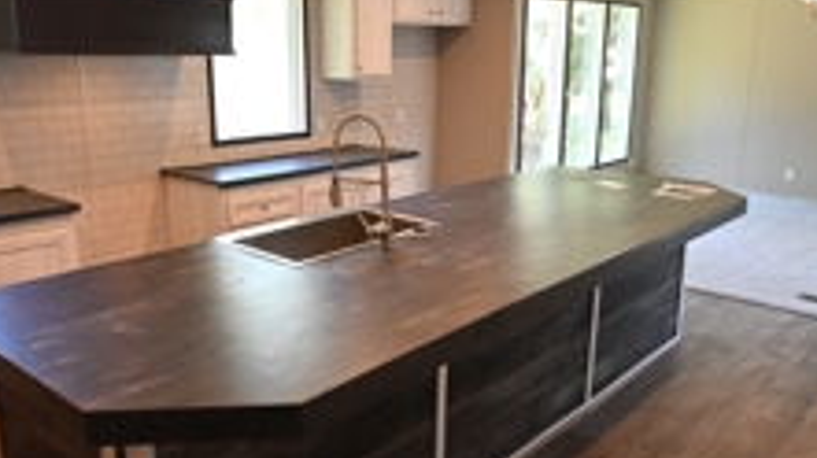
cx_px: 396
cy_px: 235
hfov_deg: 61.0
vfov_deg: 36.6
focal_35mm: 32
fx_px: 693
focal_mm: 10
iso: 1600
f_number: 4.5
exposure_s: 1/125
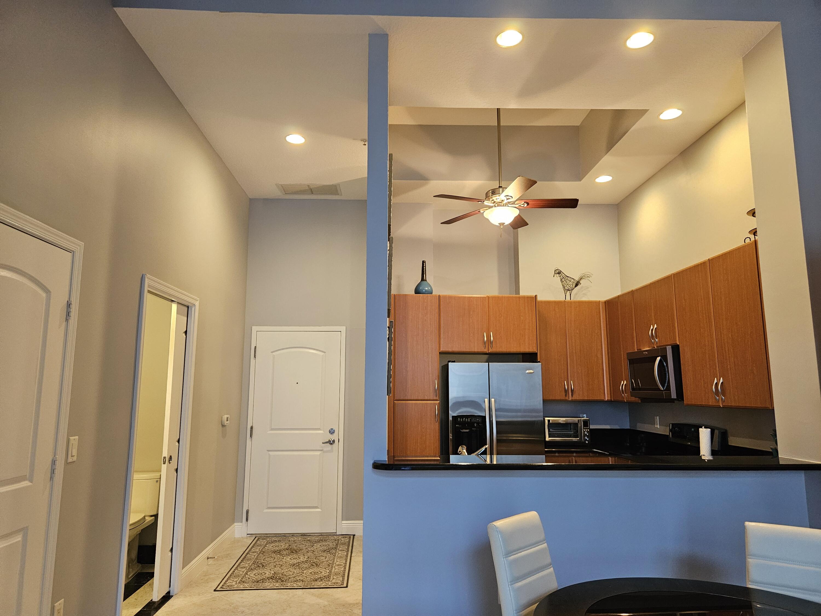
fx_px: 545
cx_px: 410
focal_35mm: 23
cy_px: 308
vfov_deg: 58.9
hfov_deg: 73.9
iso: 640
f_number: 1.8
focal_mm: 5.4
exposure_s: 1/120
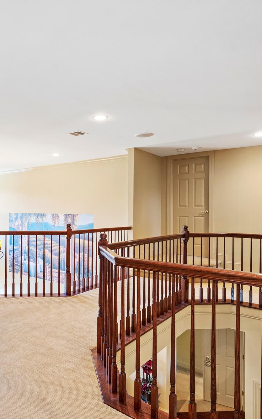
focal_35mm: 25
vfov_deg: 72.5
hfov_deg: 47.8
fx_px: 286
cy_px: 214
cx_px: 72
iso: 1600
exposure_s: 1/10
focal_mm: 16
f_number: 6.3
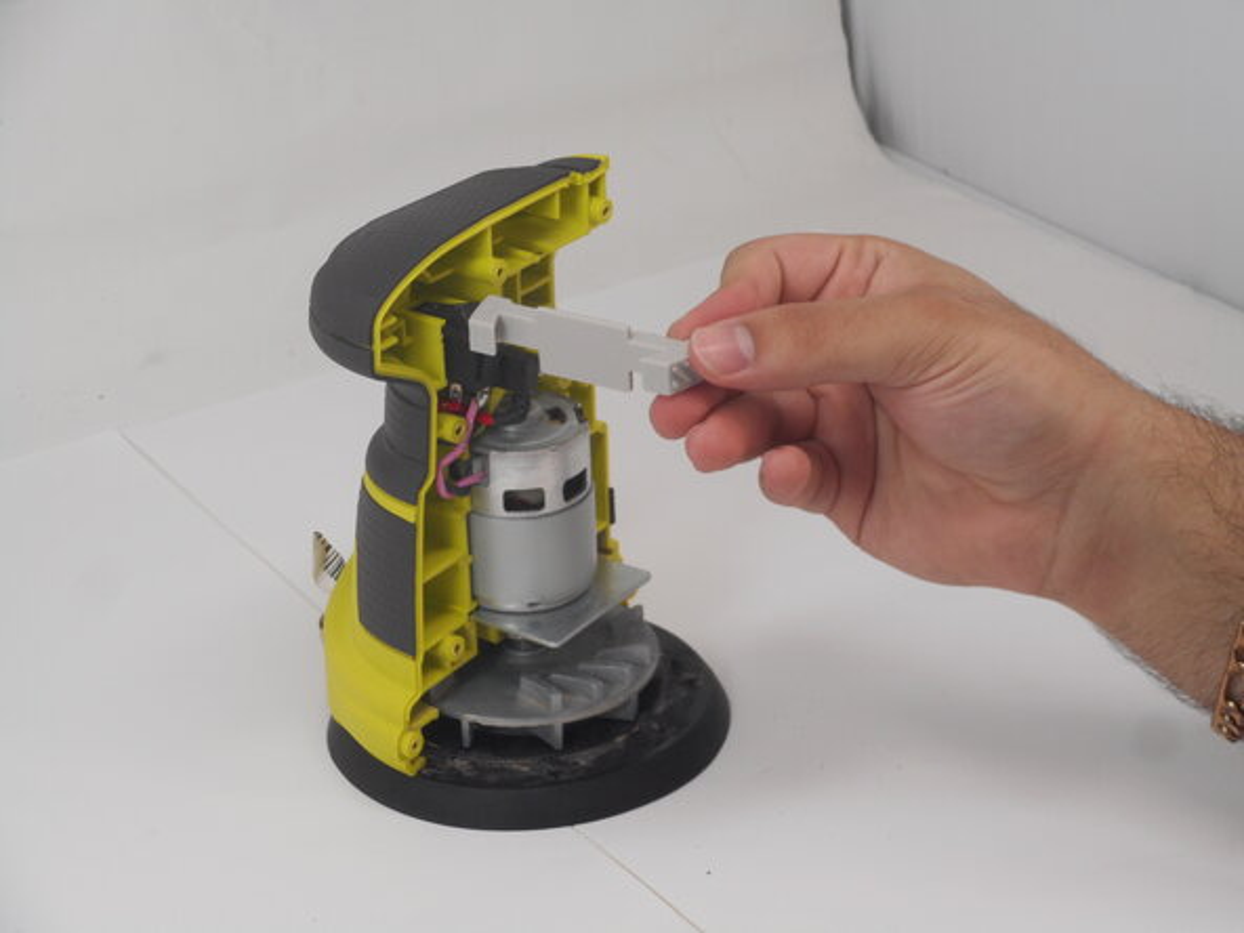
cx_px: 622
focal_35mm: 77
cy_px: 466
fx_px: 2767
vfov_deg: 19.1
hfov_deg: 25.3
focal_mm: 13.8
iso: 140
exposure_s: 1/60
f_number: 5.5
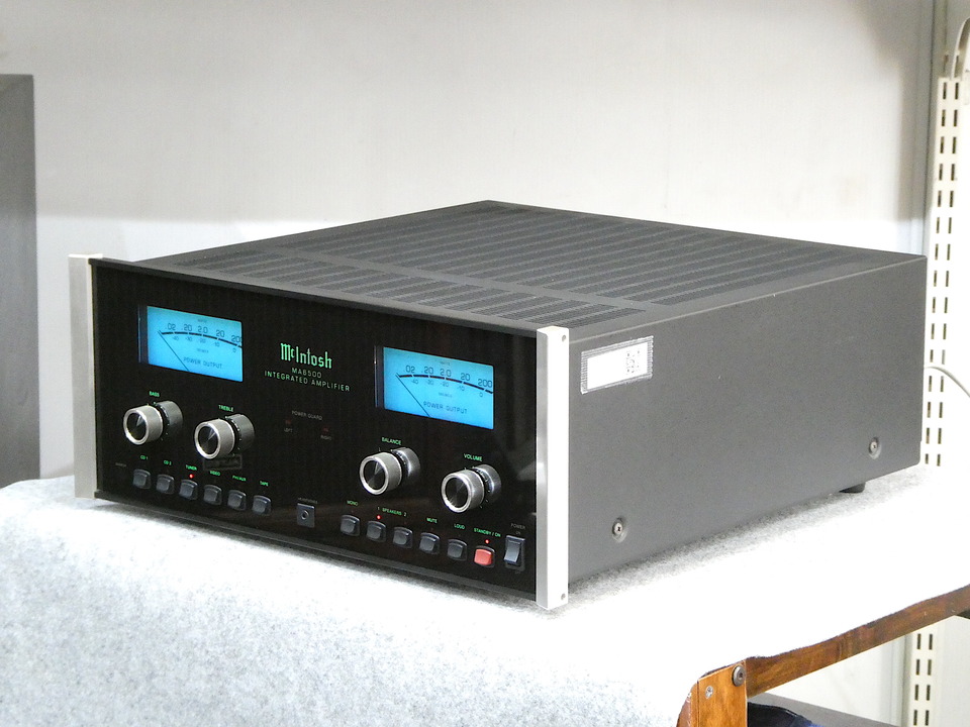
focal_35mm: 98
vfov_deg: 15.1
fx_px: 2746
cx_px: 485
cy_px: 364
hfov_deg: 20.0
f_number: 5
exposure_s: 1/30
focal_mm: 17.5
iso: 1600
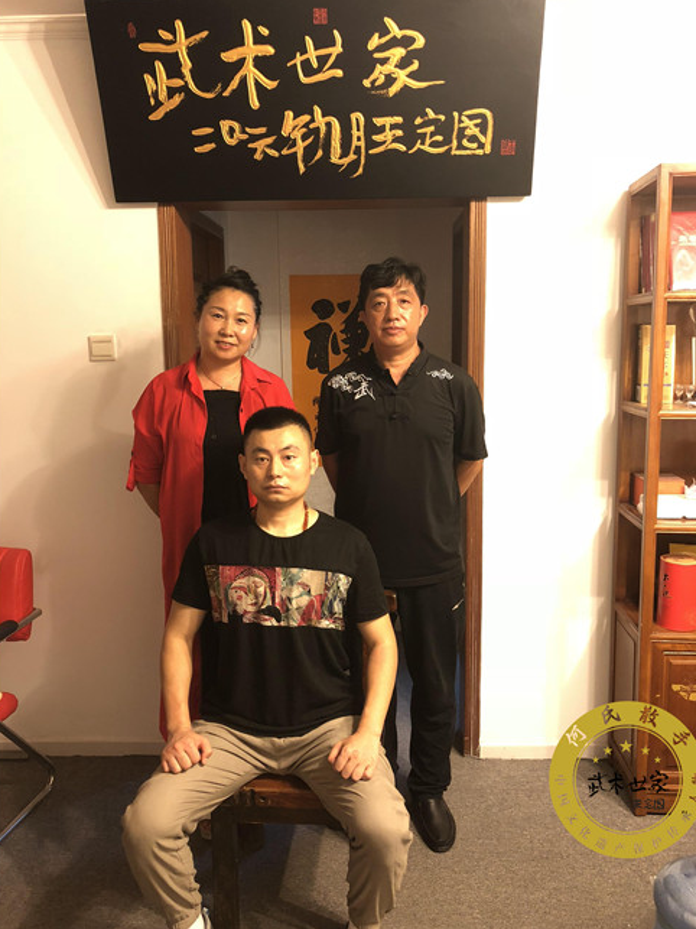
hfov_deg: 48.2
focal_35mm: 29
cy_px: 454
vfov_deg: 61.7
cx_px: 352
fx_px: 778
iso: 100
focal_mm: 4
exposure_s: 1/6
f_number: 1.8
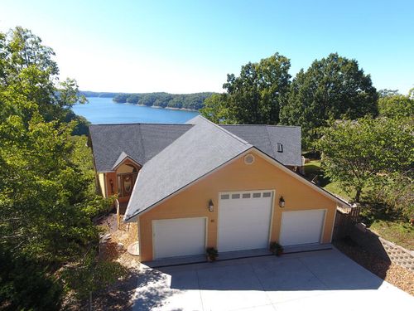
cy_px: 156
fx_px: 239
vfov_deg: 66.0
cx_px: 207
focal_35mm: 20
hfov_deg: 81.7
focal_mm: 3.61
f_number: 2.8
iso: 100
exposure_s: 1/356
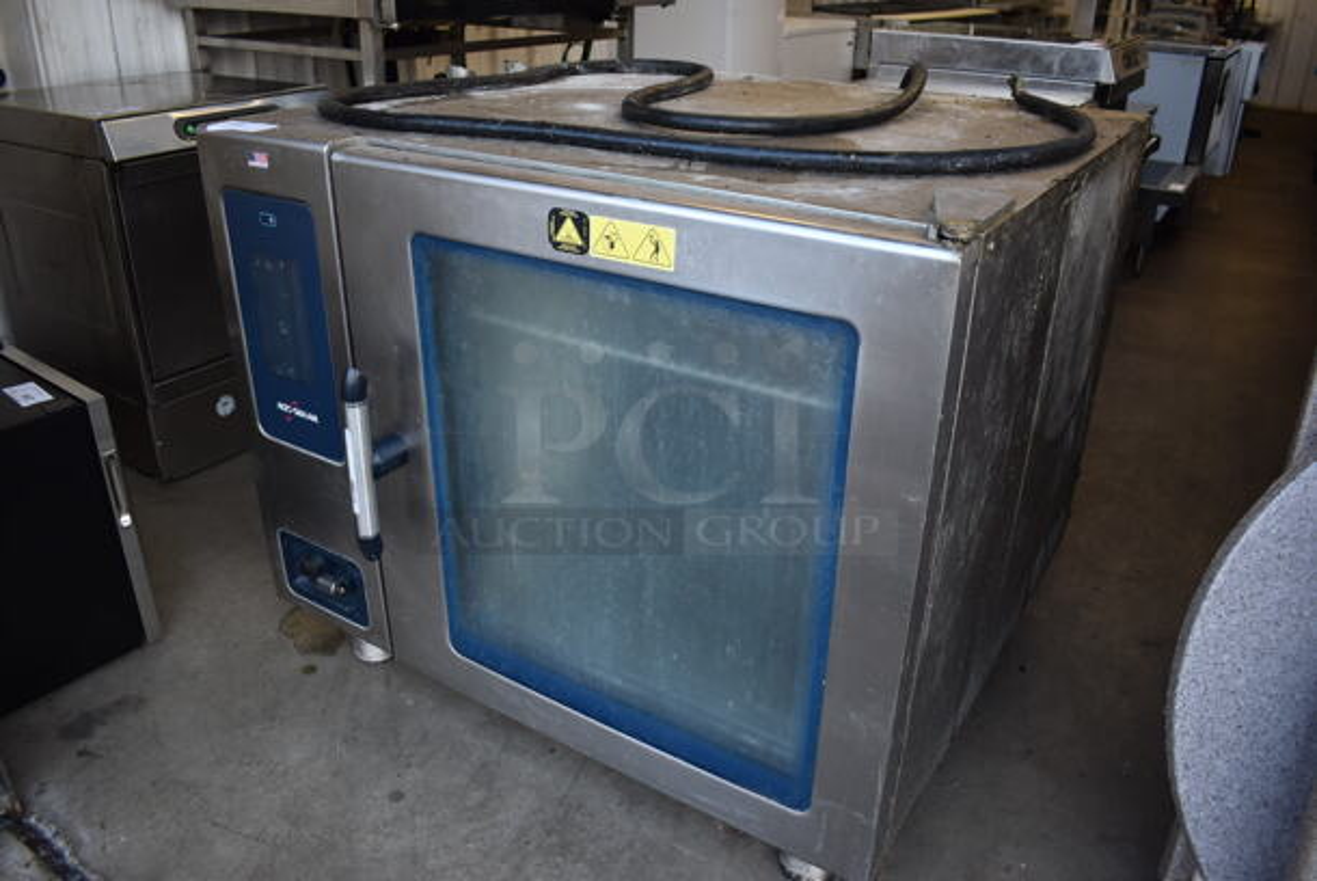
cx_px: 658
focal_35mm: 27
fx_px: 989
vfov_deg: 48.0
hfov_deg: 67.3
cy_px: 440
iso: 720
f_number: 3.5
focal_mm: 18
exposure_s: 1/250
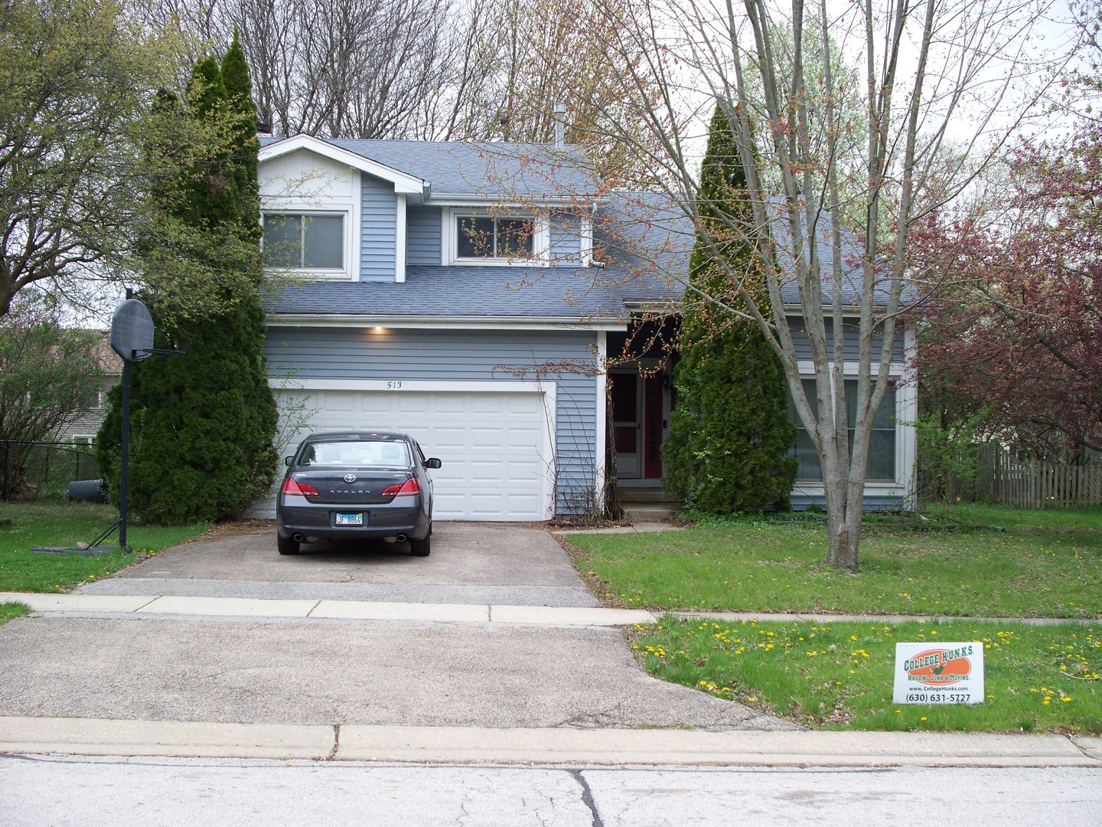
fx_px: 1496
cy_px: 414
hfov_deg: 40.4
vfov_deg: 30.9
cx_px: 551
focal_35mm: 47
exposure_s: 1/100
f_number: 2.9
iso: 64
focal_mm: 9.86
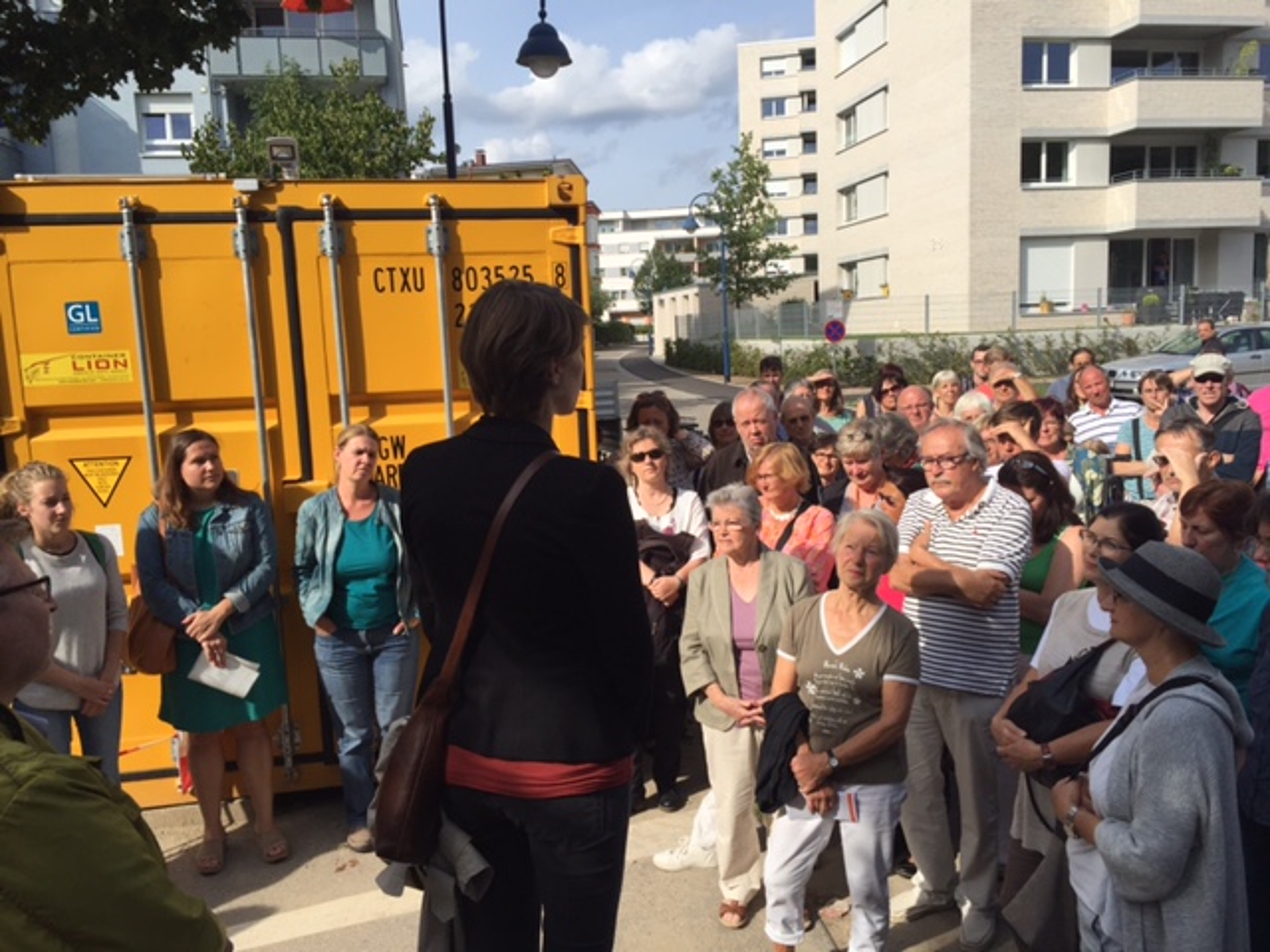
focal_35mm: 29
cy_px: 476
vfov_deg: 48.2
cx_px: 635
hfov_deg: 61.7
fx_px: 1064
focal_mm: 4.15
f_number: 2.2
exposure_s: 1/2475
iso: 32
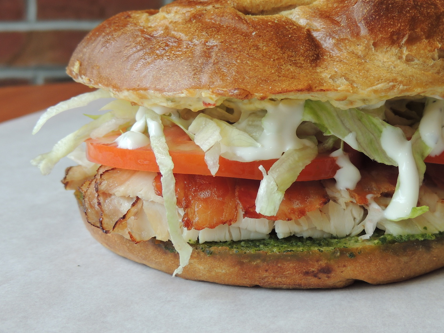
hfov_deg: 33.6
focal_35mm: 57
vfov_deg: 25.6
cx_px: 278
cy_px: 147
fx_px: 731
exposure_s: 1/50
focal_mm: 7.1
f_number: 3.3
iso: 100
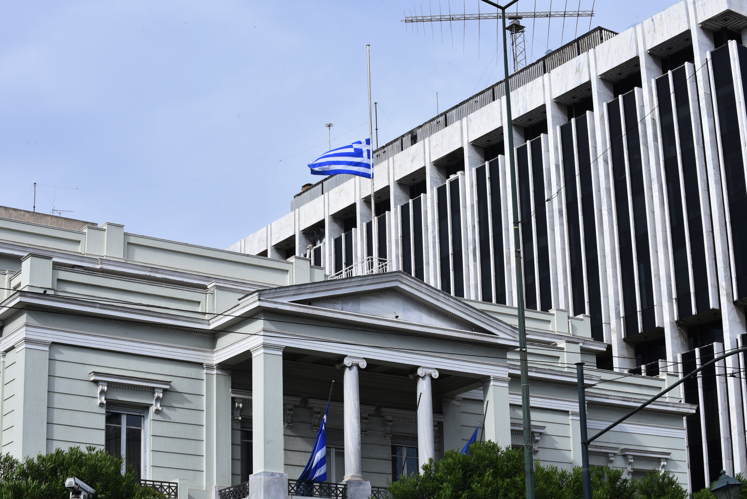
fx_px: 1453
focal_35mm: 70
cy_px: 250
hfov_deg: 28.8
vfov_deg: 19.5
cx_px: 374
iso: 400
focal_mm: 70
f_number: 22
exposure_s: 1/160
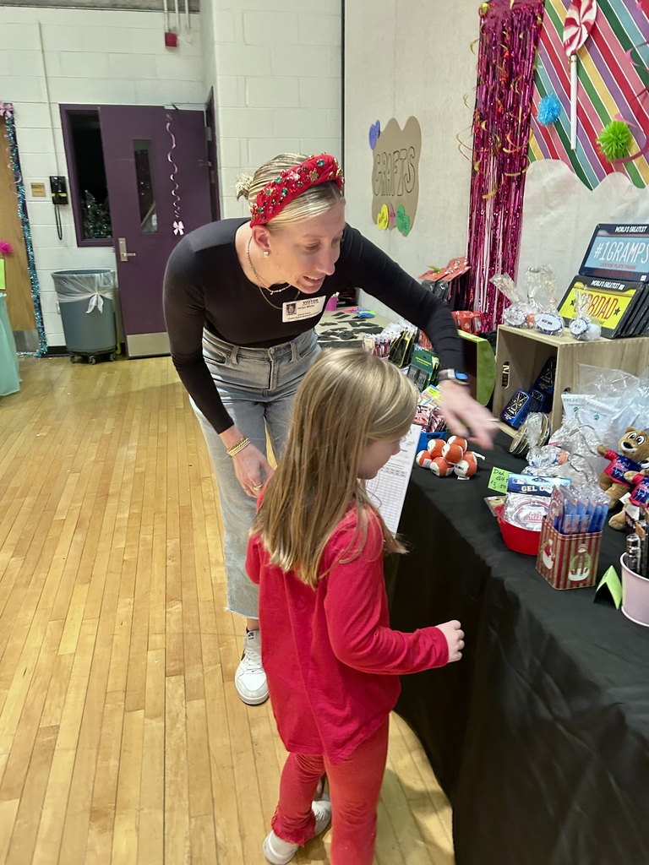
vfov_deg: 67.3
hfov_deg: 53.1
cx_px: 324
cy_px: 432
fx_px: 650
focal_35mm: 26
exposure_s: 1/60
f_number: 1.5
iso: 250
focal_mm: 5.7
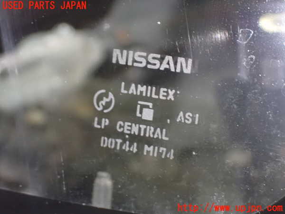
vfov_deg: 20.7
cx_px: 142
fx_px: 585
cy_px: 107
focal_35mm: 71
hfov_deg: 27.4
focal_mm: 12.73
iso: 1600
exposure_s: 1/25
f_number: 3.9
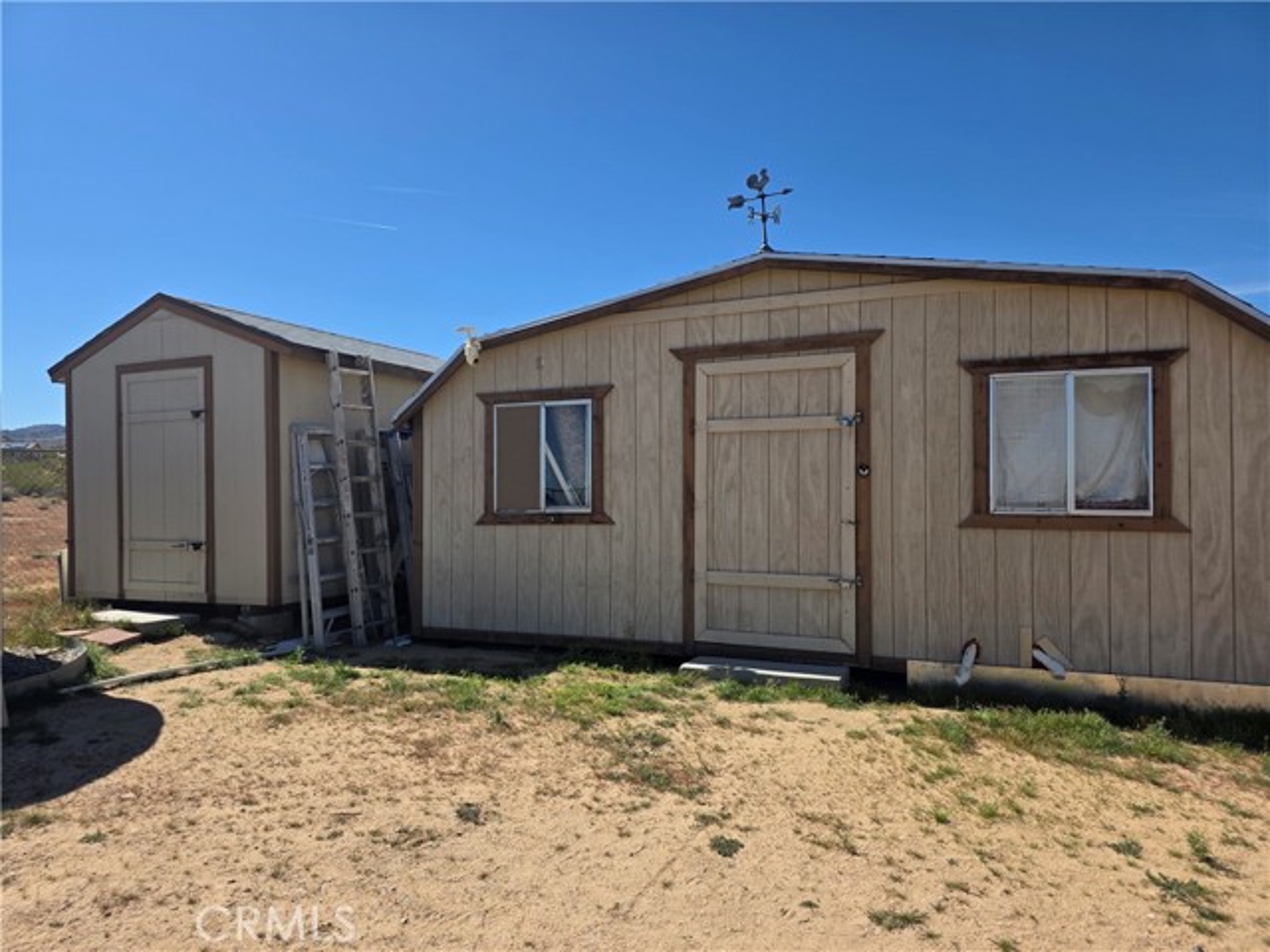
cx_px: 635
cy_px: 476
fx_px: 844
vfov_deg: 58.9
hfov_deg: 73.9
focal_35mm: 23
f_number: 1.7
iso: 80
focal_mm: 6.3
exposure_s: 1/6809
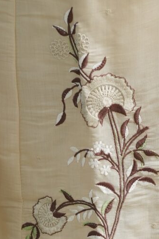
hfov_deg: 3.1
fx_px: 2904
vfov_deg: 4.7
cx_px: 193
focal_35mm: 438
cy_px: 359
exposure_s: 1/640
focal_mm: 85
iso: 500
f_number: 2.2
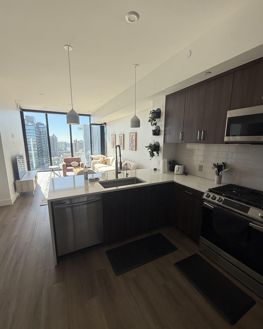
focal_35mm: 15
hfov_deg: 84.0
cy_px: 169
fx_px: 146
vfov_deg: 96.8
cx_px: 128
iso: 50
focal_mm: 2.22
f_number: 2.2
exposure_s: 1/255
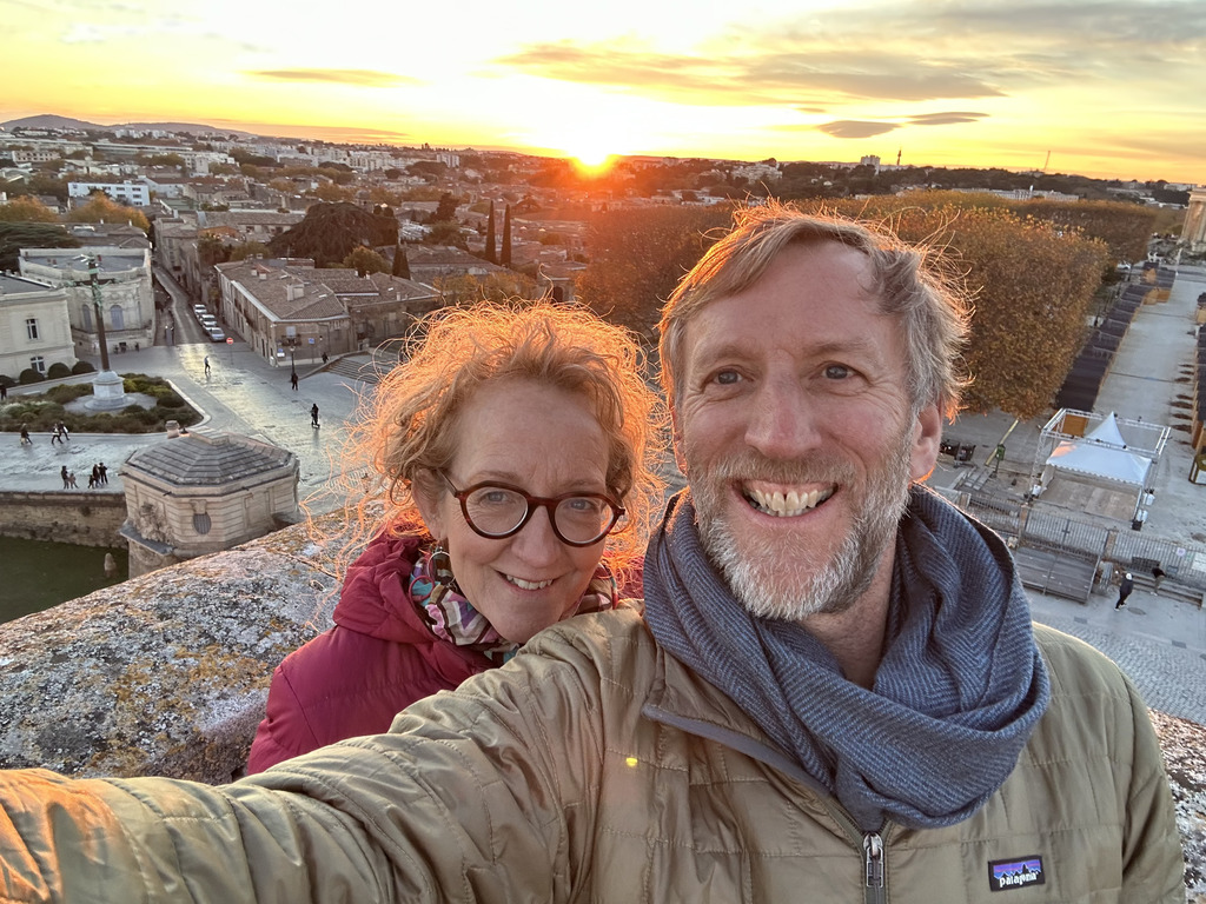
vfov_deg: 58.9
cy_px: 452
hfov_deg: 73.9
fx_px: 801
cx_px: 603
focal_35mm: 23
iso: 80
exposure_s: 1/80
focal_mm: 2.69
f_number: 1.9
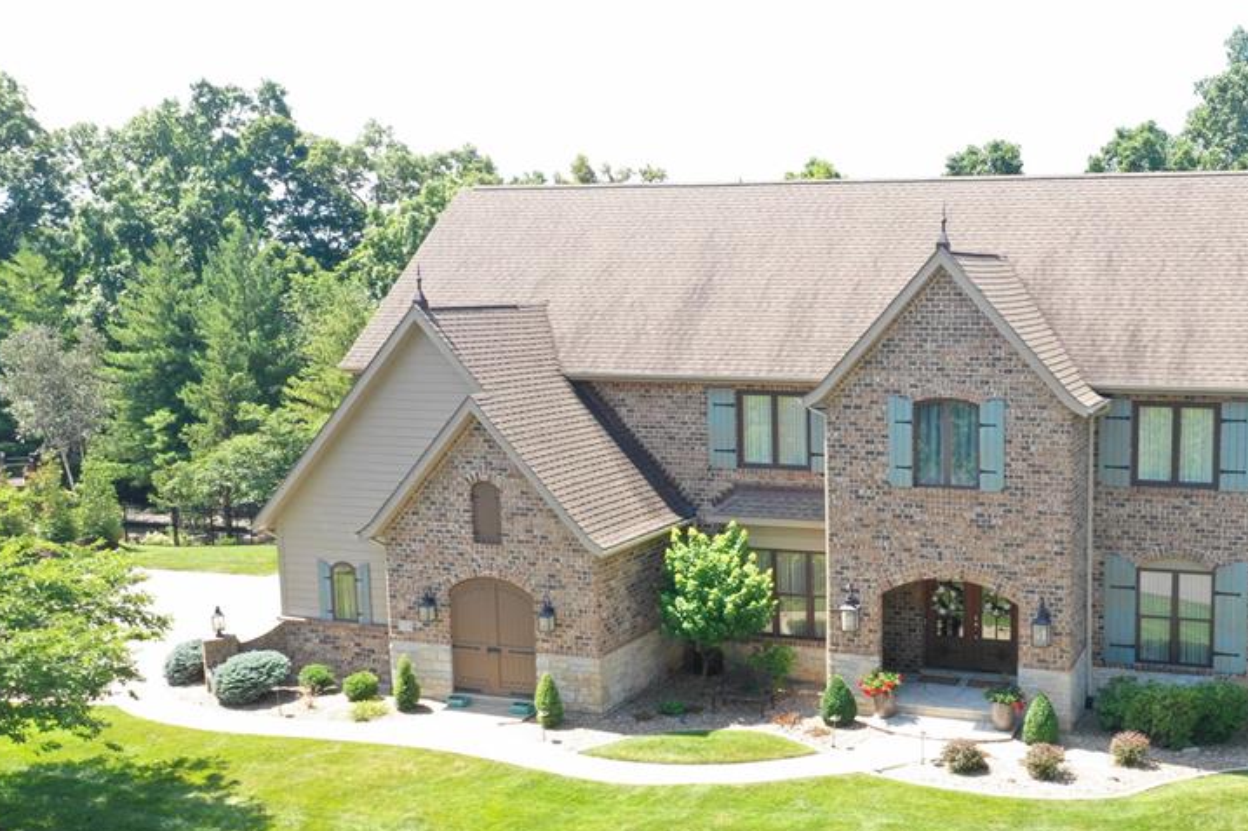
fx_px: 1386
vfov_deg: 33.3
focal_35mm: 40
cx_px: 870
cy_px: 488
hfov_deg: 47.4
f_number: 4.5
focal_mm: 10.26
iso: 100
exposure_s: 1/160
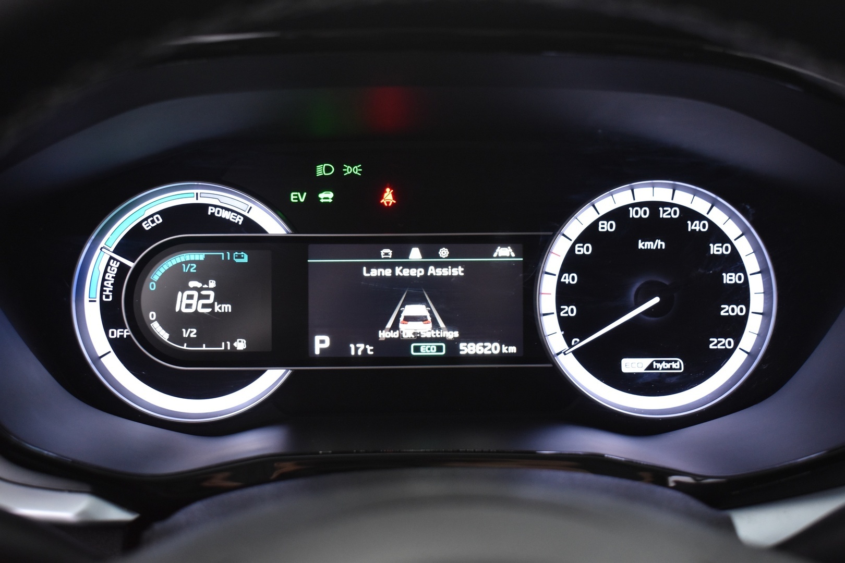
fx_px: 1197
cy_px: 282
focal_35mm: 51
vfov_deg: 26.5
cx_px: 422
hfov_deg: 38.9
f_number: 5
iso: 1250
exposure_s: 1/10
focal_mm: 34
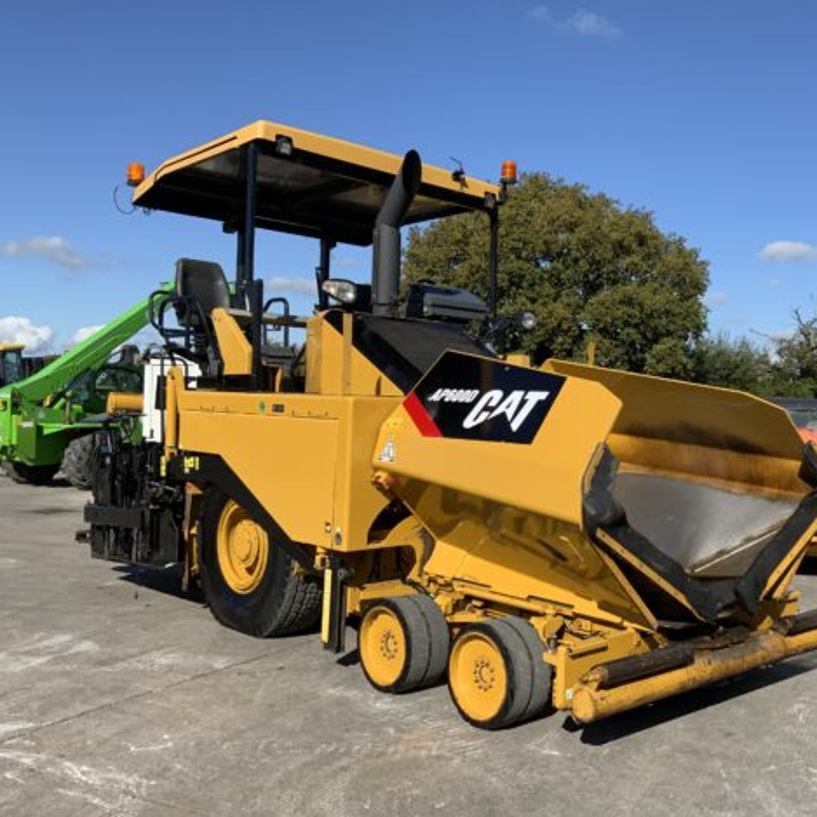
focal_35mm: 35
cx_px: 556
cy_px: 406
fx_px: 935
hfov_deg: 46.4
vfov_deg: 47.2
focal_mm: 3
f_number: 1.8
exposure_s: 1/2227
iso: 16
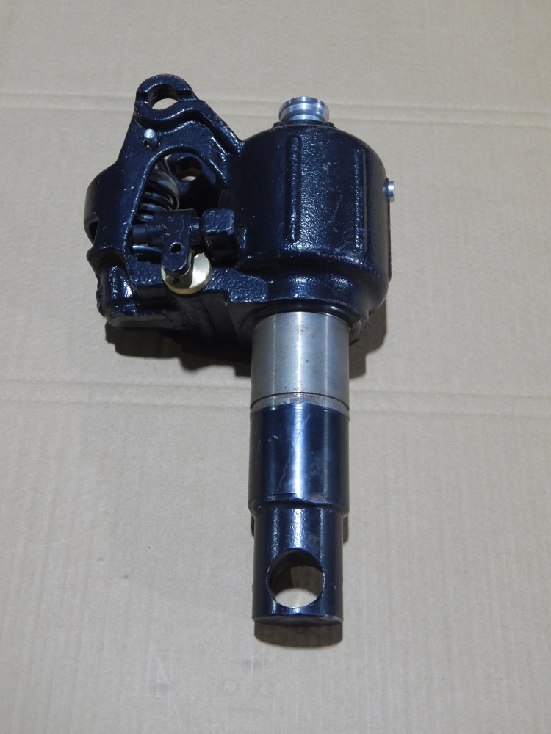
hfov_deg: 33.6
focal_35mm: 43
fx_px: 913
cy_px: 367
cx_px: 276
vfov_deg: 43.9
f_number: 3.6
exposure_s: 1/30
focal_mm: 7.7
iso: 360
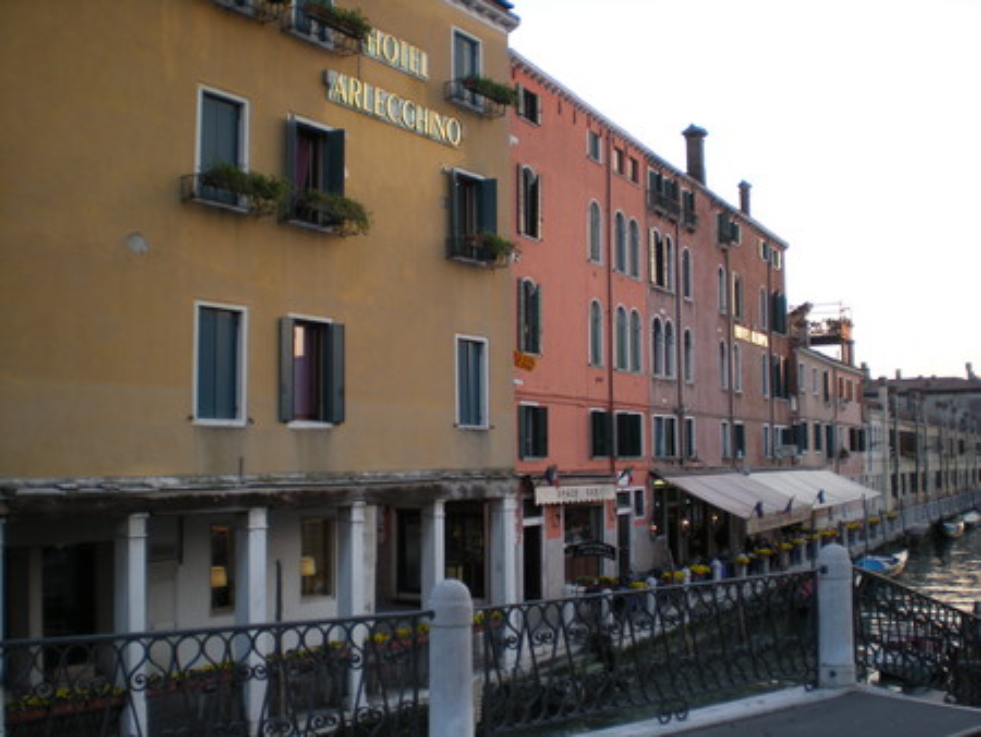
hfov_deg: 49.0
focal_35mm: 38
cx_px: 490
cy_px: 368
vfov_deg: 37.8
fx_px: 1077
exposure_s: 1/59.8
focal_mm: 6.3
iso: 65
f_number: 3.1
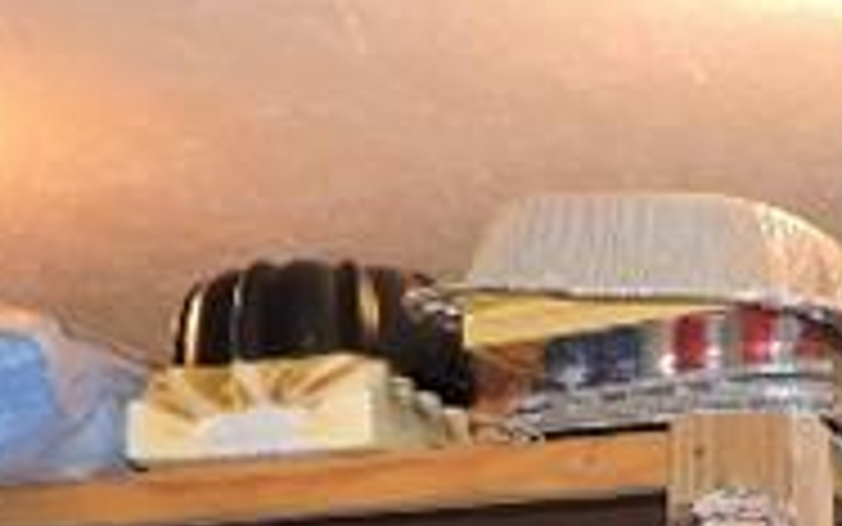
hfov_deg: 23.6
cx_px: 617
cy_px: 989
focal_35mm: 87
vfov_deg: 13.3
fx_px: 1997
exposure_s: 1/30
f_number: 3
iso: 200
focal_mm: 4.3
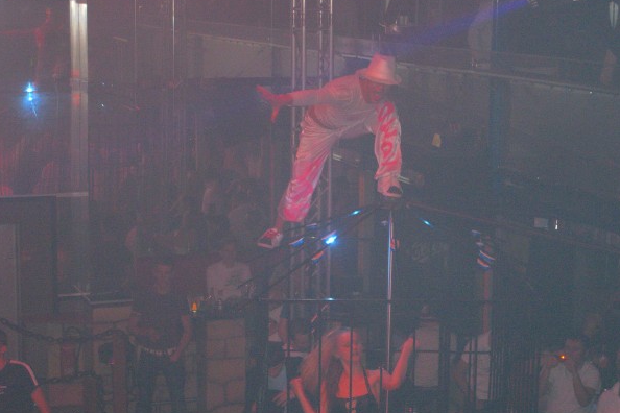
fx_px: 1447
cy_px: 202
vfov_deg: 16.3
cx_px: 309
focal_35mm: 84
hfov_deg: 24.2
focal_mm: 16.6
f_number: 4.4
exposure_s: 1/60
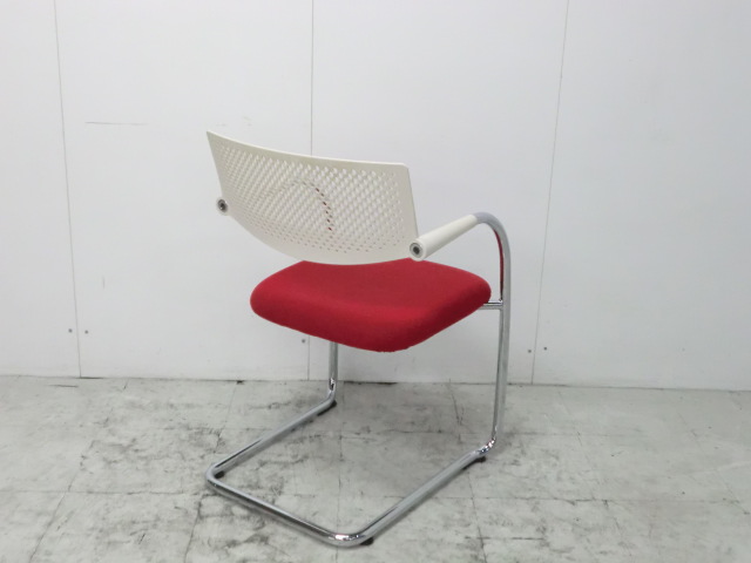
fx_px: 976
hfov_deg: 42.1
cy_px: 282
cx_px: 376
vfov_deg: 32.2
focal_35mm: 45
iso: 800
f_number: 4.3
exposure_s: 1/60
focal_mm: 8.2
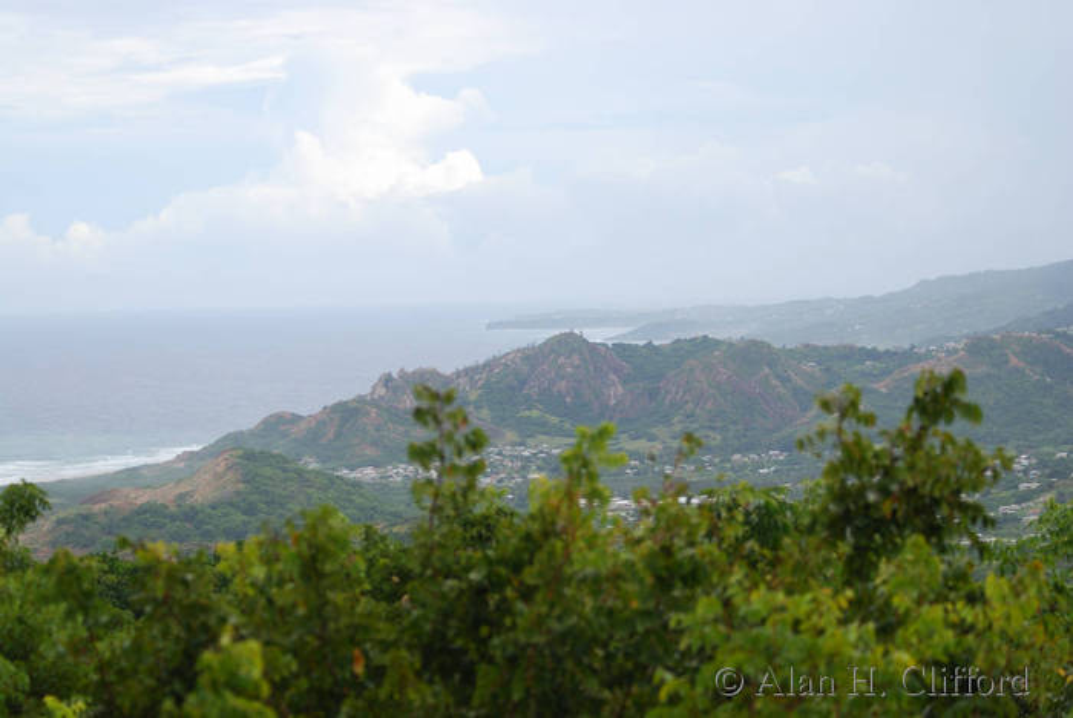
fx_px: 3580
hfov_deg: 17.0
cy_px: 359
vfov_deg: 11.4
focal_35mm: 120
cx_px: 536
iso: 100
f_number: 4.5
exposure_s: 1/320
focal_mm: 80
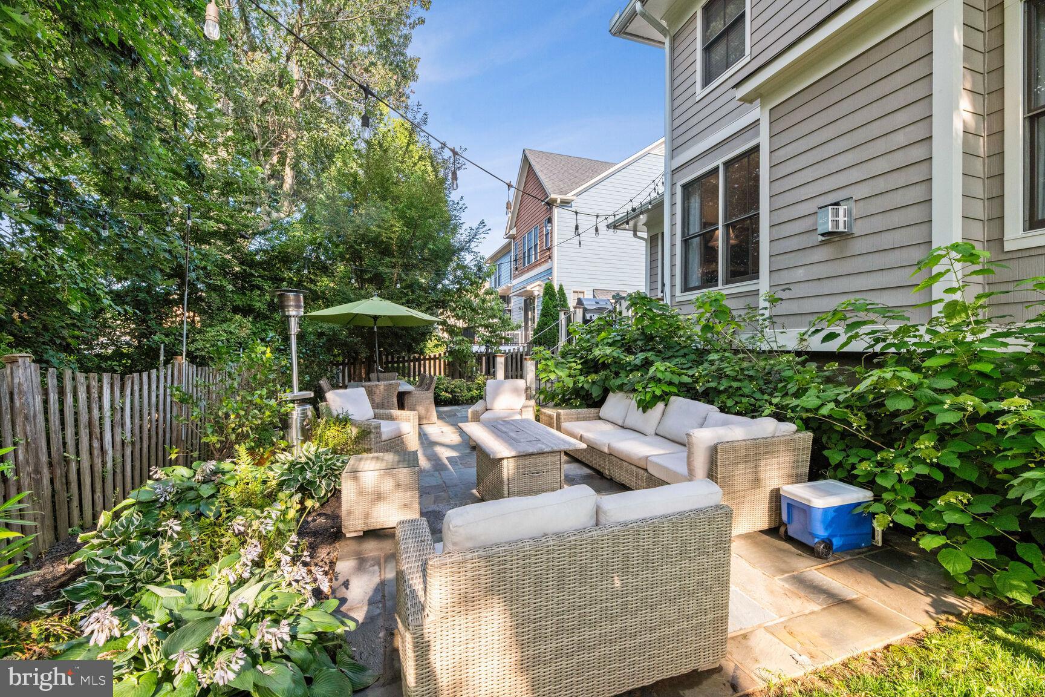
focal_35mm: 14
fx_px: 406
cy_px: 348
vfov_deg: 81.2
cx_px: 522
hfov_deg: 104.3
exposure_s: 1/200
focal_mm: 14
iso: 640
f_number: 11
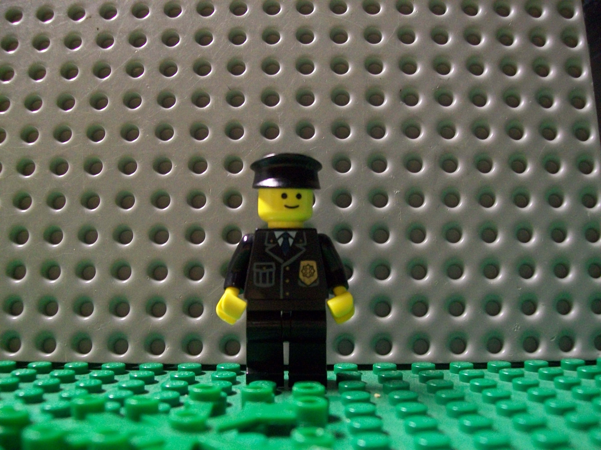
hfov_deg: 51.4
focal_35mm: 36
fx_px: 625
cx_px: 300
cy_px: 225
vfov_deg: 39.7
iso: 200
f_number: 2.7
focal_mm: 6
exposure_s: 1/8
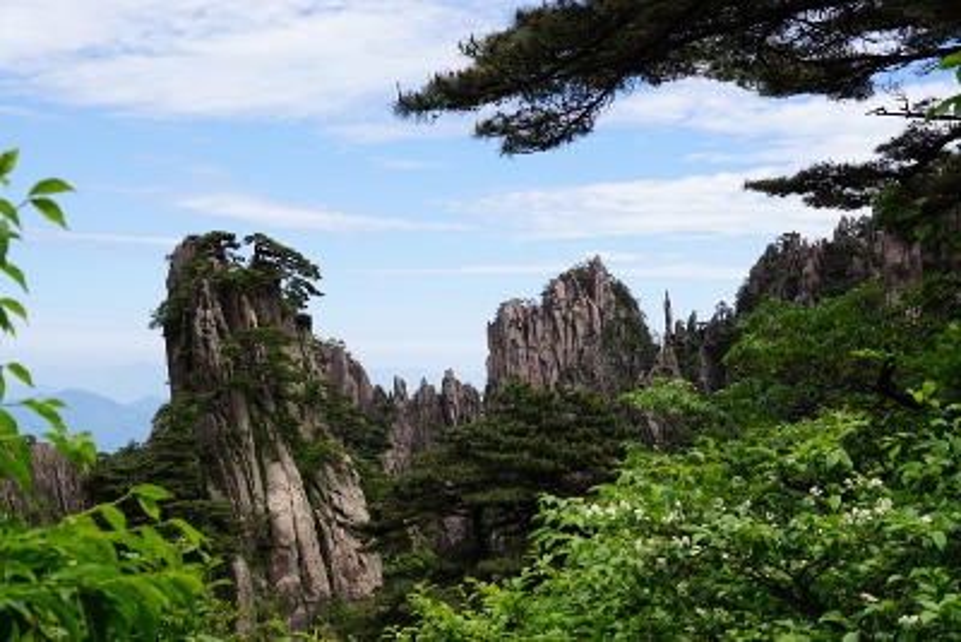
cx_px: 480
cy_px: 321
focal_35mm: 52
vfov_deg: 25.8
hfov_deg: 37.8
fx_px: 1402
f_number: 11
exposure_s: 1/160
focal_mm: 35
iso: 100
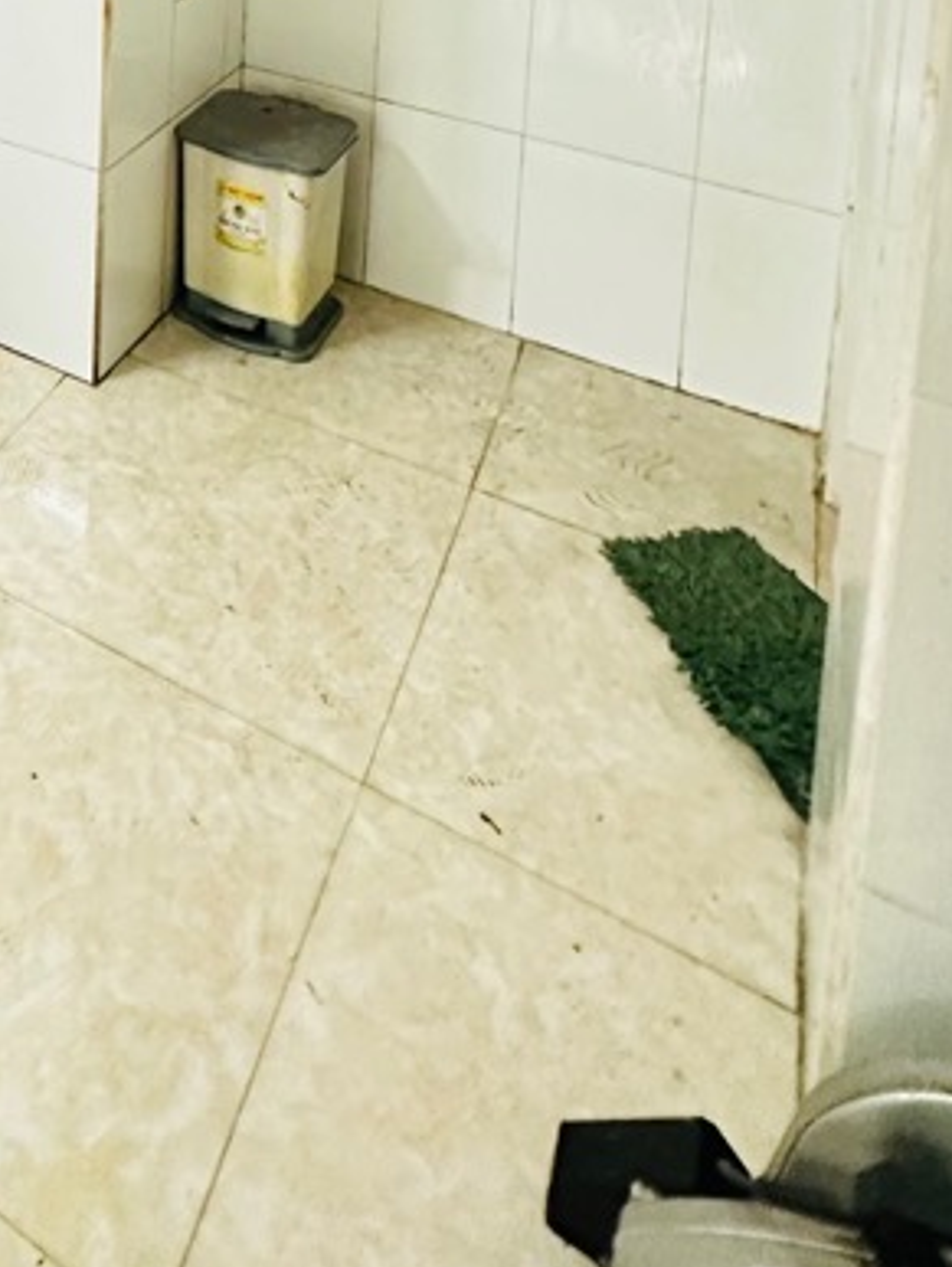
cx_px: -213
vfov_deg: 36.6
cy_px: -304
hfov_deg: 31.8
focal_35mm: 37
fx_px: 1355
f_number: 2.2
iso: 800
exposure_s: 1/50
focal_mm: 2.22
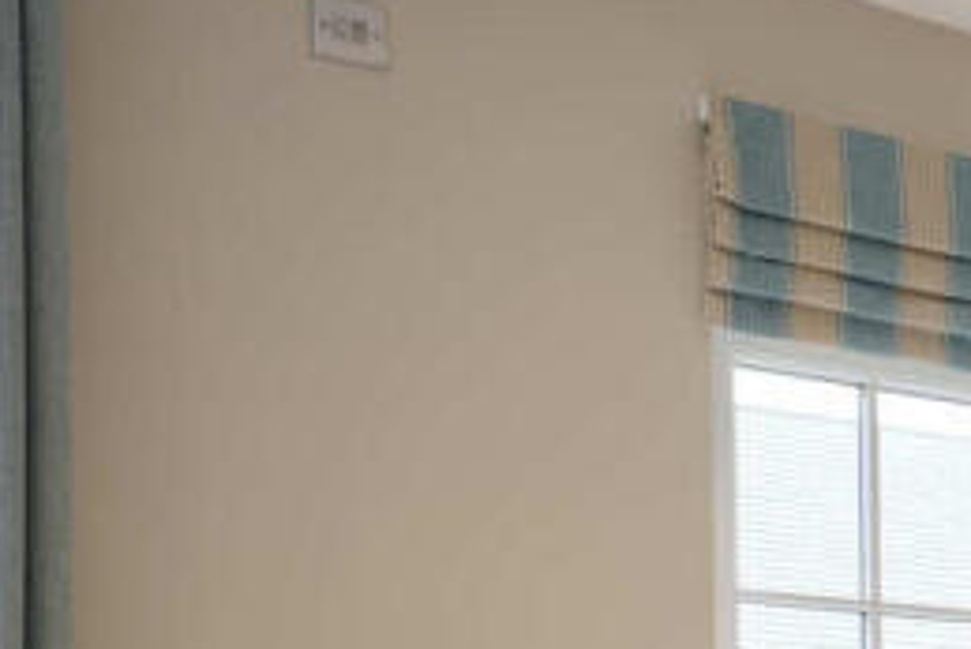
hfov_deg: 20.1
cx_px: 1725
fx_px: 1997
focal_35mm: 74
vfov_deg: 17.2
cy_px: 882
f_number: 9
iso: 200
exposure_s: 1/10
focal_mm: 23
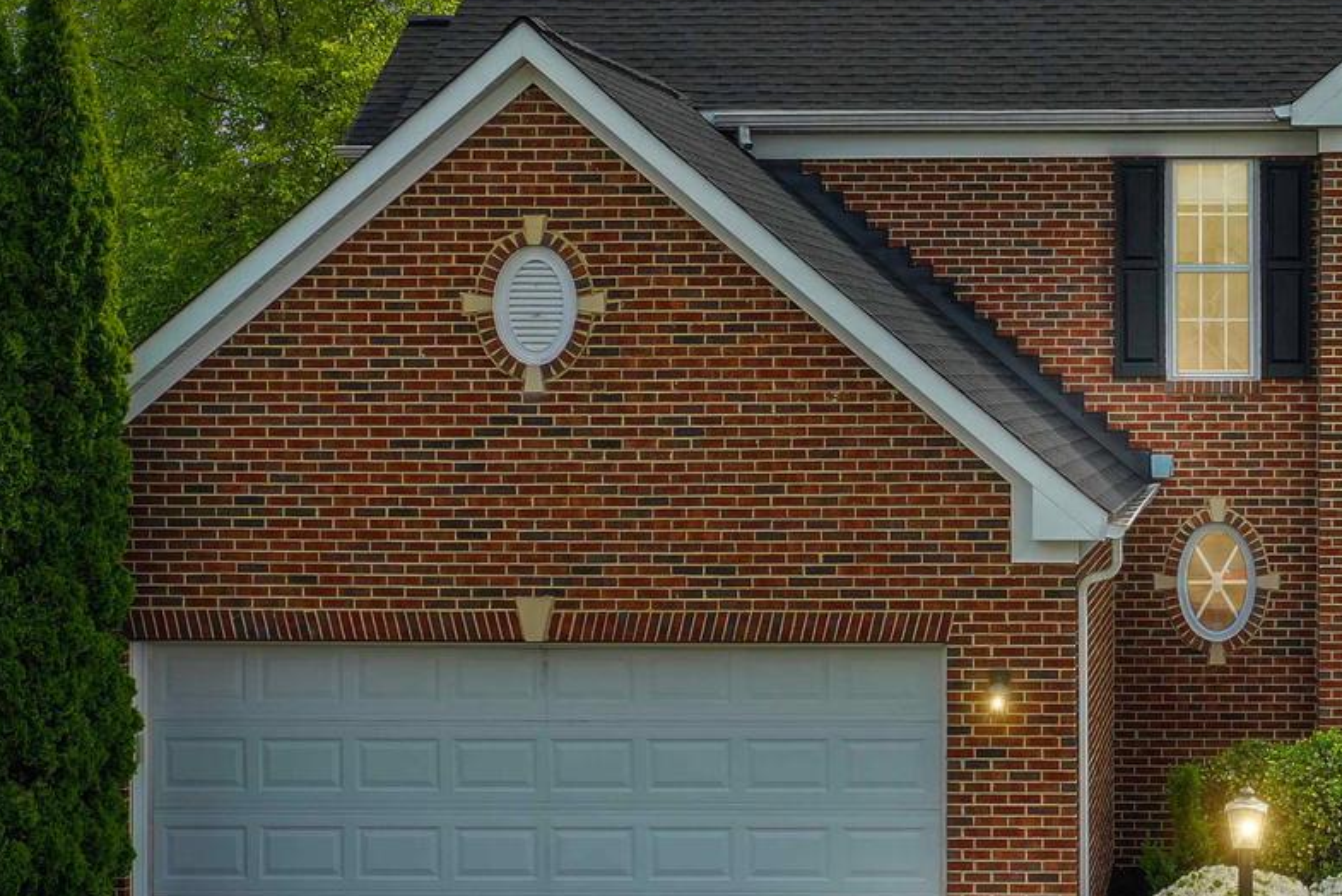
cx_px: 1193
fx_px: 2722
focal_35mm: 73
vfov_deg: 18.7
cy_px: 403
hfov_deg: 26.8
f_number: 5
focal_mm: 10.26
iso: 100
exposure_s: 1/200
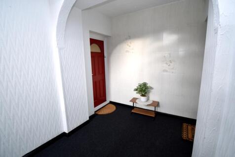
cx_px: 118
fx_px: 98
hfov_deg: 100.4
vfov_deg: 77.3
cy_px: 78
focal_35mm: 15
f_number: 4.5
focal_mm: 10
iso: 100
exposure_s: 1/6
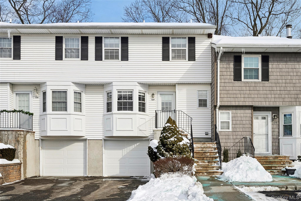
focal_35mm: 35
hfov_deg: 54.4
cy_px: 100
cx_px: 150
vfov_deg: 37.9
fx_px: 293
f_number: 16
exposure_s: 1/640
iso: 800
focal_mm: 35
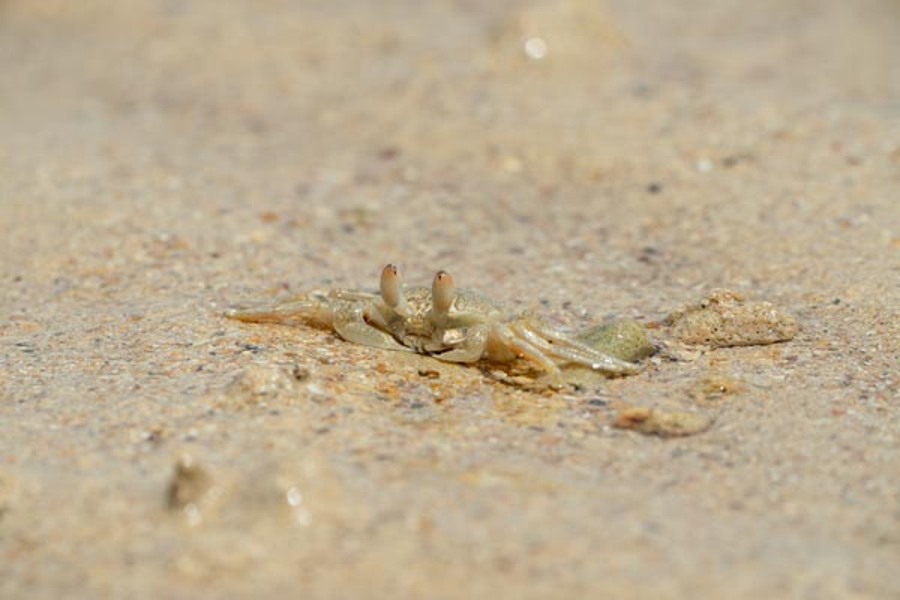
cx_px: 450
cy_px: 300
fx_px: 13999
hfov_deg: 3.7
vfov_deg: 2.5
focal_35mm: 560
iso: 500
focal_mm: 560
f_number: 11
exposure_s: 1/2500
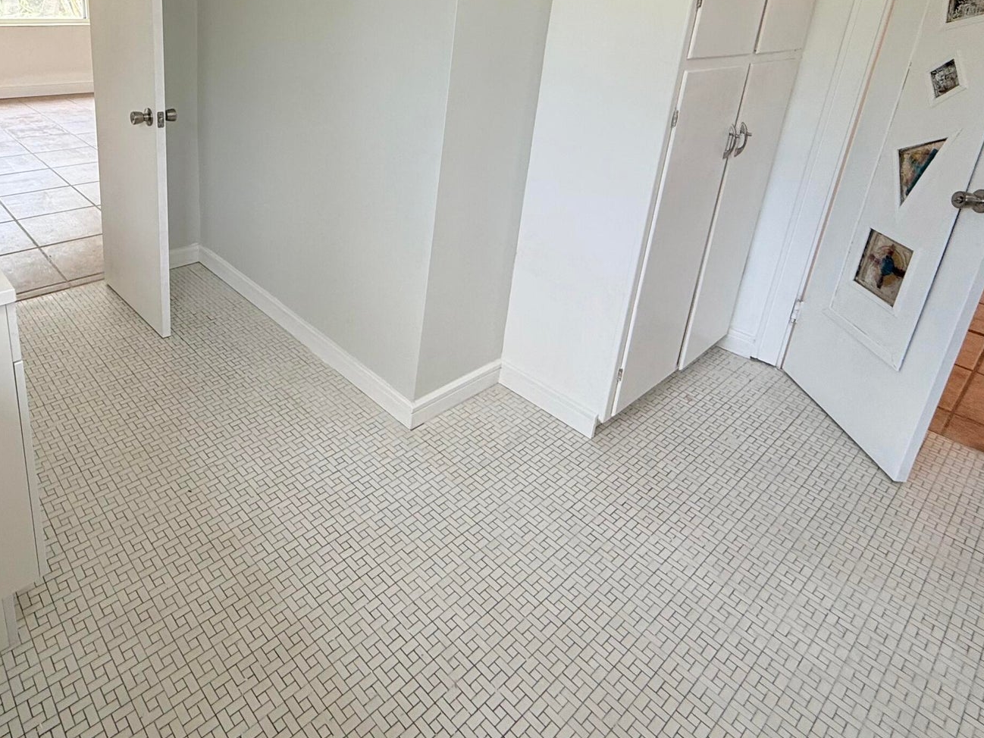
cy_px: 183
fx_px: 654
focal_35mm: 23
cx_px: 332
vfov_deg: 56.0
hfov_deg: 71.8
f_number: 2.2
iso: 64
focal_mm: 2.22
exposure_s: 1/150
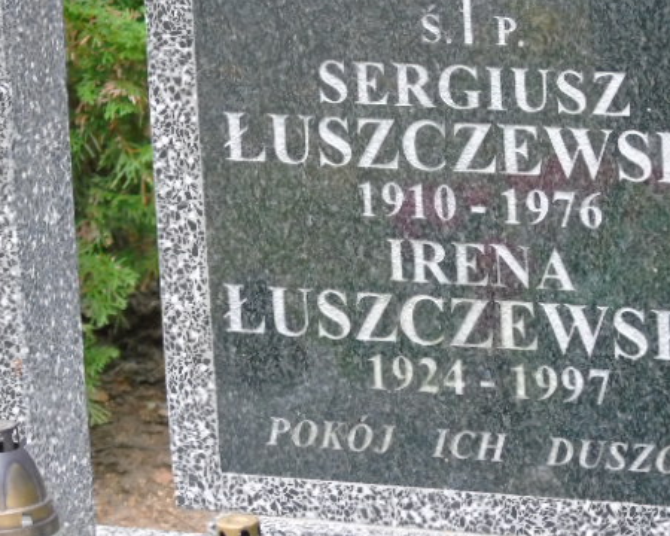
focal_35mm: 258
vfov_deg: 6.0
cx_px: 403
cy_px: 256
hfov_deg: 7.5
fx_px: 5116
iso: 800
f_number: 5
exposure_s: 1/40
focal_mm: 33
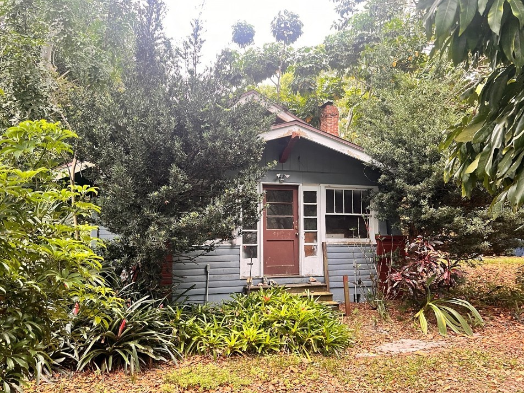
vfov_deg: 49.7
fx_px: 424
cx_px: 255
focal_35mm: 28
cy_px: 208
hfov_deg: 63.4
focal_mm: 5.7
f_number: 1.5
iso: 125
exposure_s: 1/88
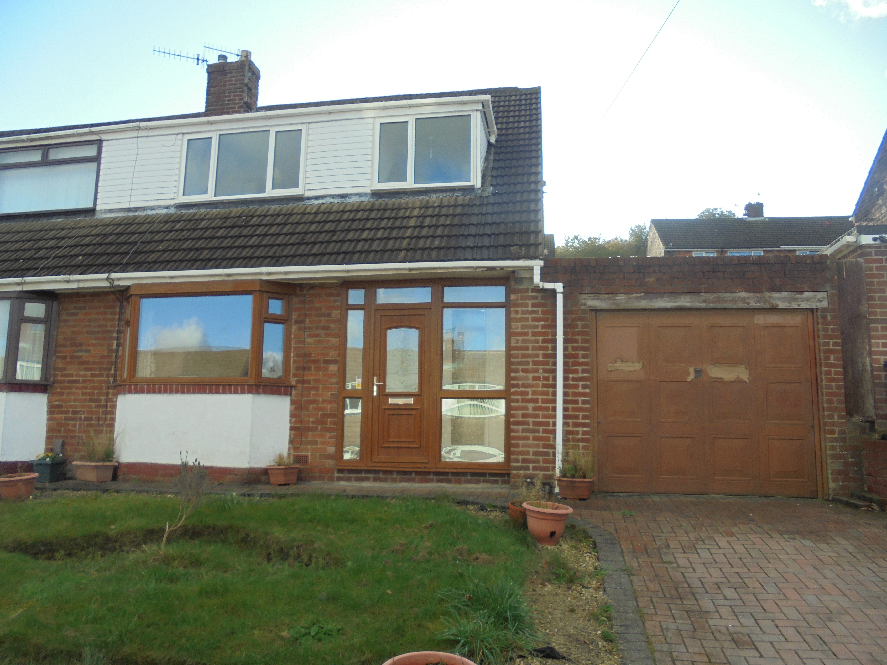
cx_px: 444
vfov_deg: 53.1
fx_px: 666
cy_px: 332
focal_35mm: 26
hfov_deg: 67.3
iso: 100
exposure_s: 1/320
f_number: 3.5
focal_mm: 4.6
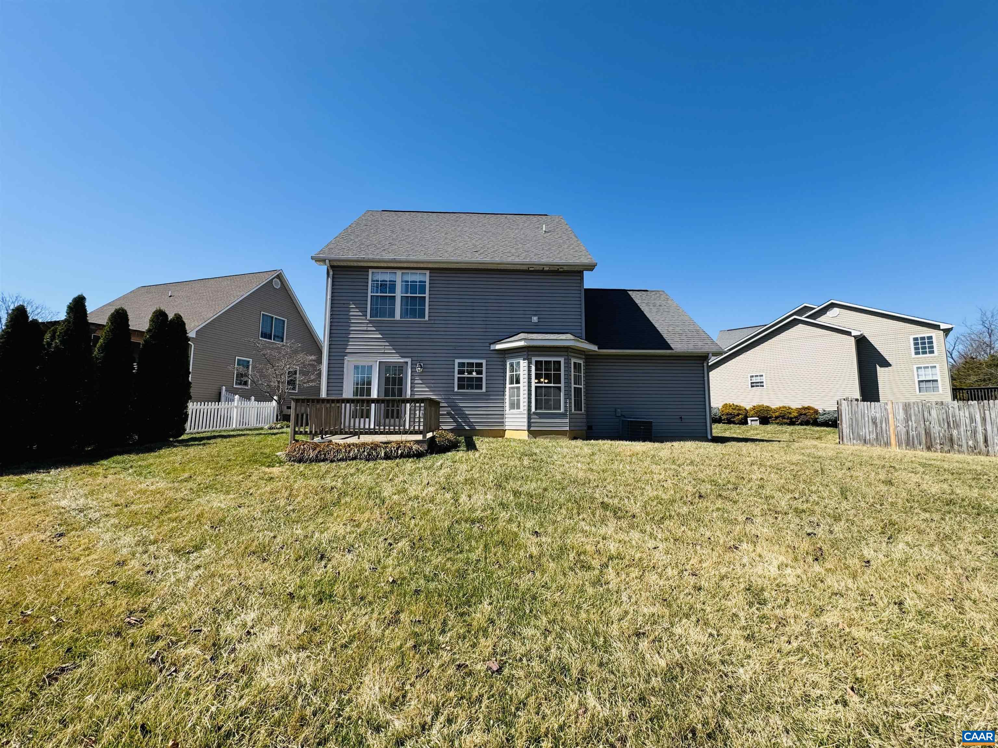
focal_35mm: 14
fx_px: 404
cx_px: 499
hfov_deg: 102.1
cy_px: 374
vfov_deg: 85.7
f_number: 2.2
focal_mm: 2.22
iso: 40
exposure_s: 1/1110
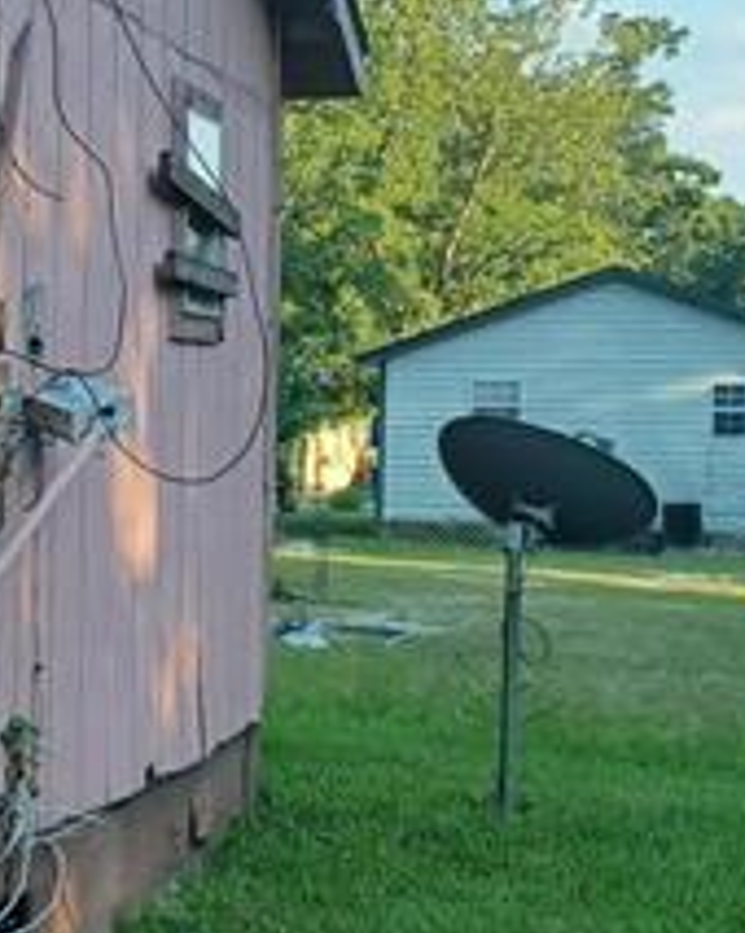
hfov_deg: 15.9
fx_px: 2429
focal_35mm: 88
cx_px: -386
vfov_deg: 21.8
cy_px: 482
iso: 32
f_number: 1.8
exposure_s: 1/130
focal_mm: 4.6
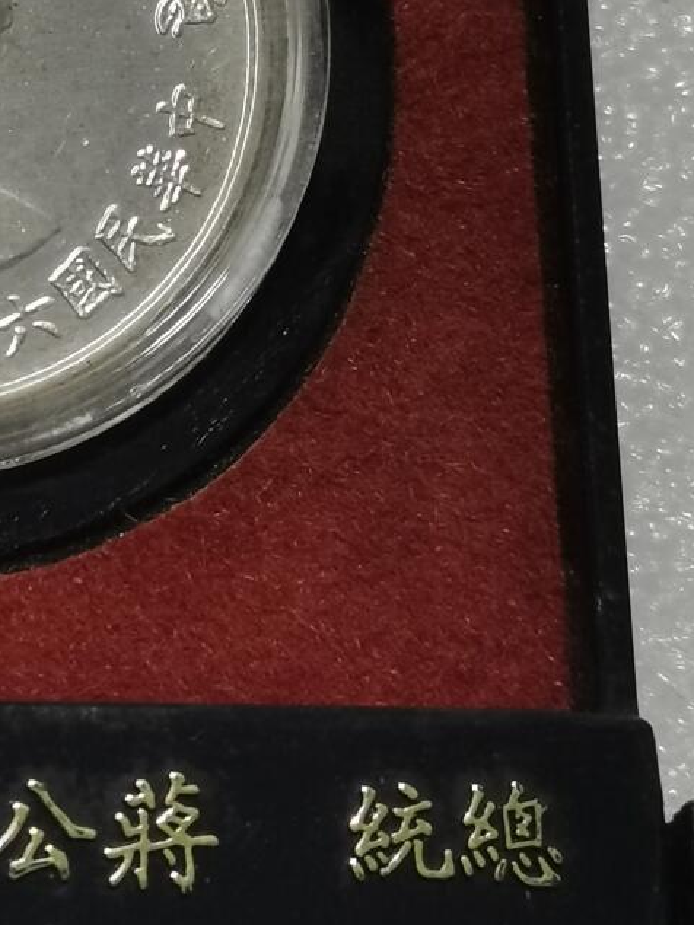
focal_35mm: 173
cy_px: -31
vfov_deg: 11.3
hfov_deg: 8.5
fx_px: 4626
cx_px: -139
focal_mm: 5.58
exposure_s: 1/90
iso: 64
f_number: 1.8
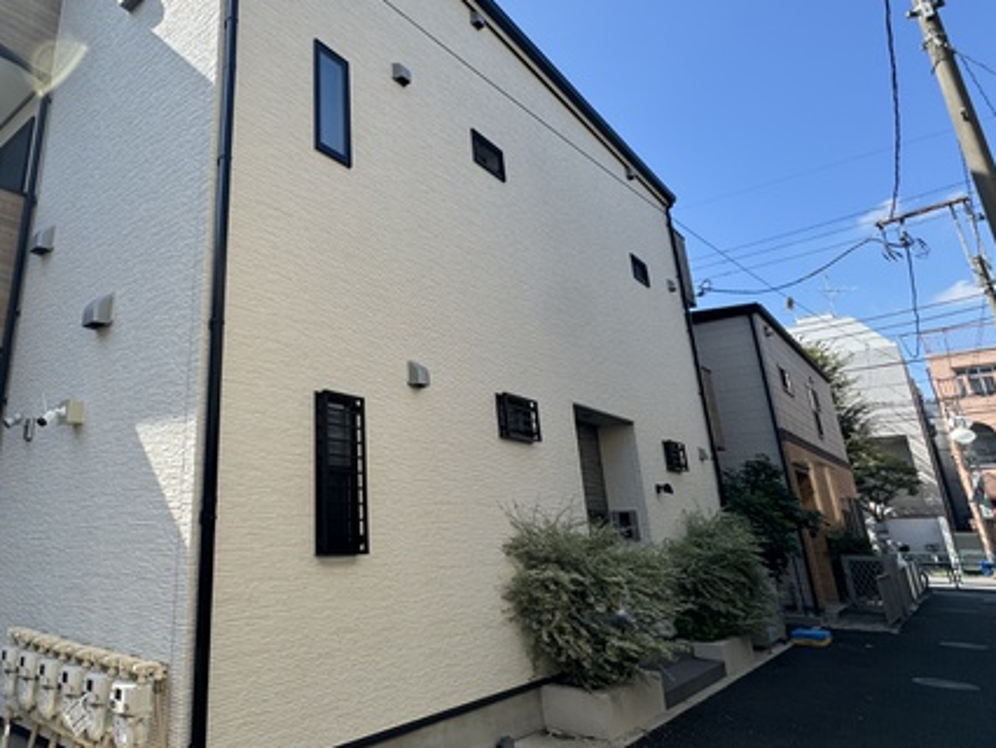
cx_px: 306
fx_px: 662
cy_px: 310
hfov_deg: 71.0
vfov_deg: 58.6
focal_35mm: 23
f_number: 2.2
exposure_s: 1/899
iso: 50
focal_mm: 2.22
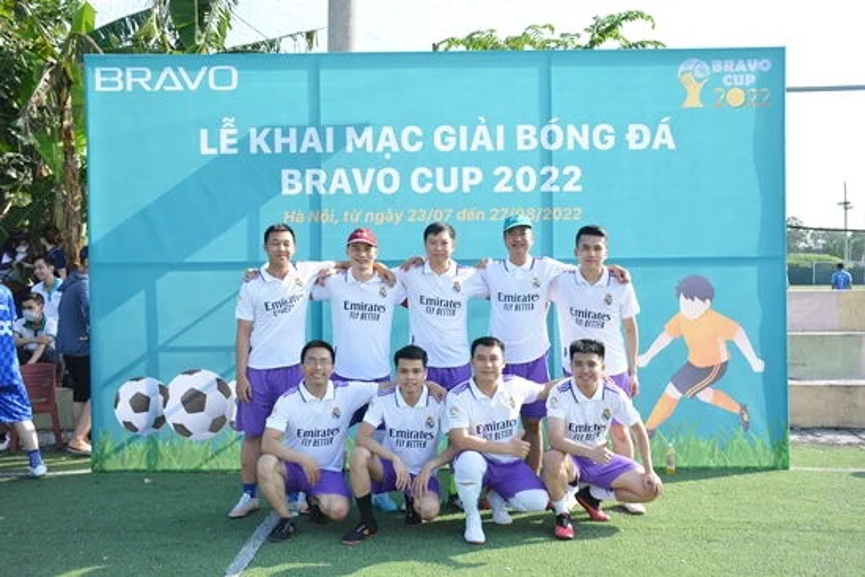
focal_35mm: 36
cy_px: 288
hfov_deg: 53.1
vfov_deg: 36.9
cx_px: 432
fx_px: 865
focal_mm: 24
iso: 2500
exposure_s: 1/4000
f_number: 5.6
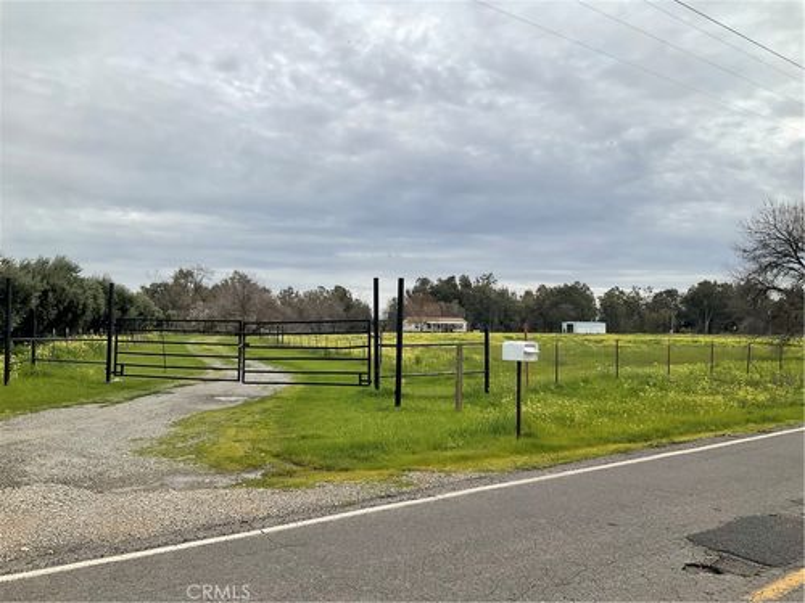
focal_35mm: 29
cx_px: 402
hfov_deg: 61.7
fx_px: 674
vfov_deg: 48.2
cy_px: 302
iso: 16
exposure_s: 1/2538
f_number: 1.8
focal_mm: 3
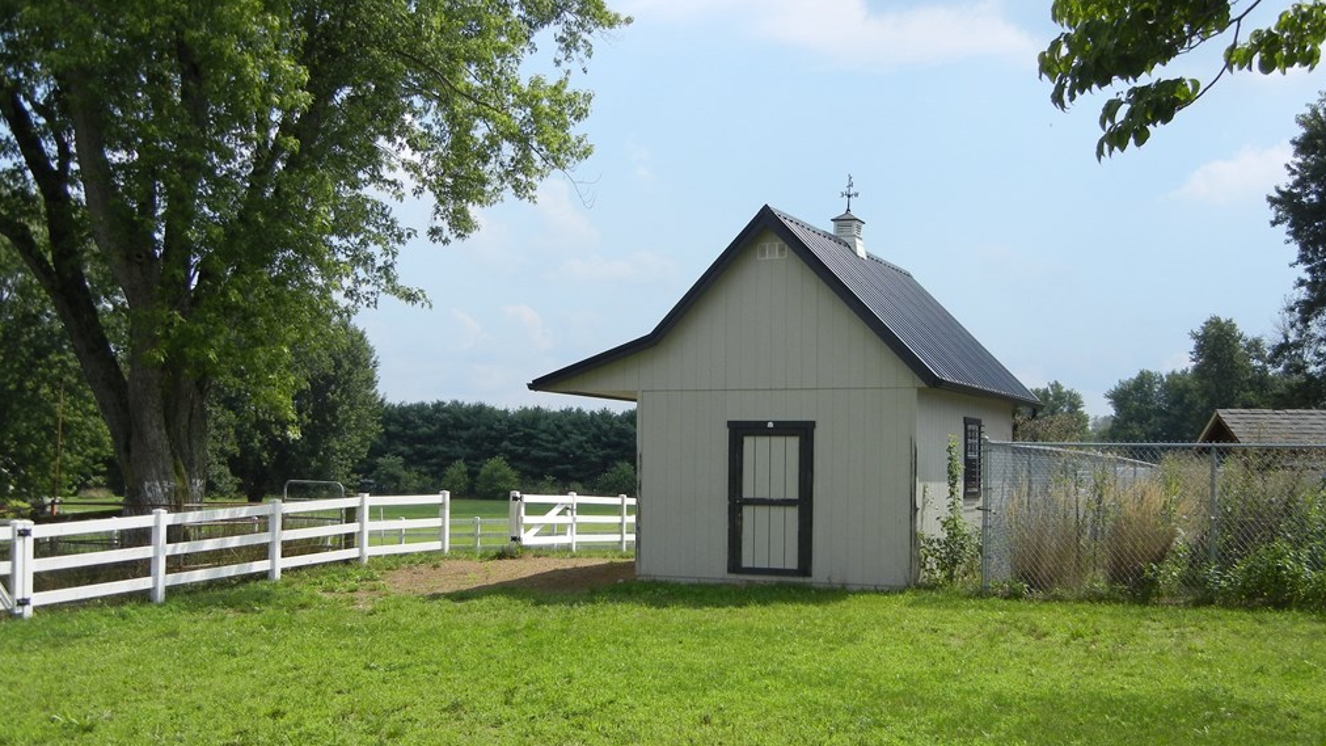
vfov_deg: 27.6
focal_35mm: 43
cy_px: 452
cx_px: 664
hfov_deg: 47.4
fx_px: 1512
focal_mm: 7.1
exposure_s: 1/336
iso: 160
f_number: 7.4
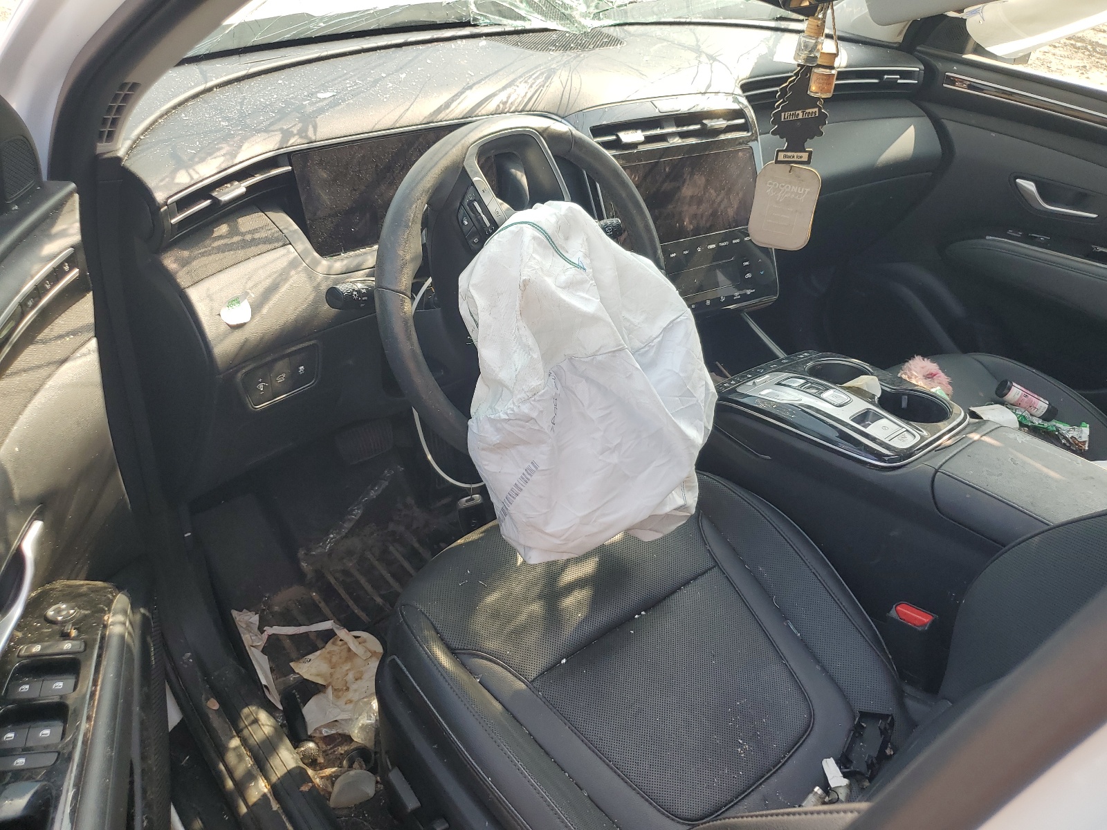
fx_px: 831
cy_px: 415
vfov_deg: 53.1
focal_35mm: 26
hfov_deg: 67.3
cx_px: 554
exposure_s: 1/476
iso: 50
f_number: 1.5
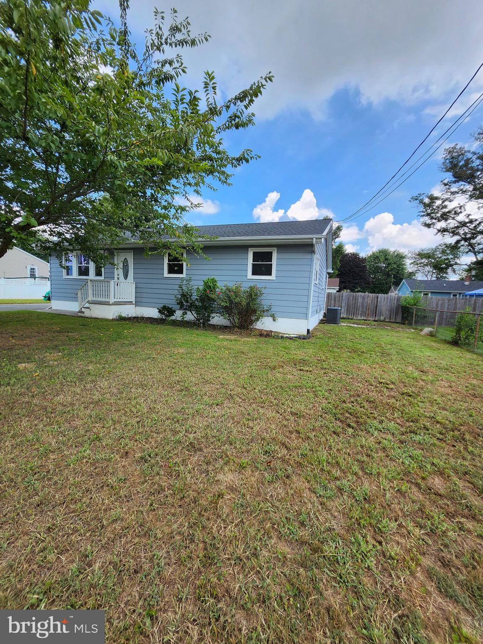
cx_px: 242
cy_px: 322
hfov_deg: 89.9
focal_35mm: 13
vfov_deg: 106.2
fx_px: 242
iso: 40
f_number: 2.2
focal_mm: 1.74
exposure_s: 1/761
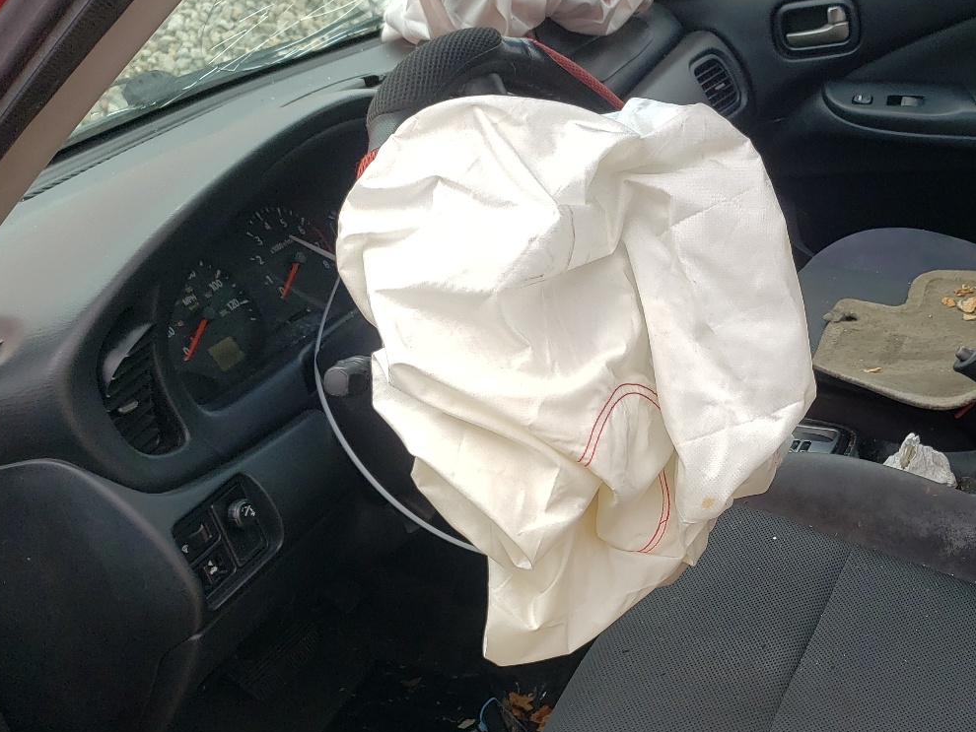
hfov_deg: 43.2
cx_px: 749
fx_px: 1184
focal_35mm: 42
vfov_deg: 33.7
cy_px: 549
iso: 50
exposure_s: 1/833
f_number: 1.5
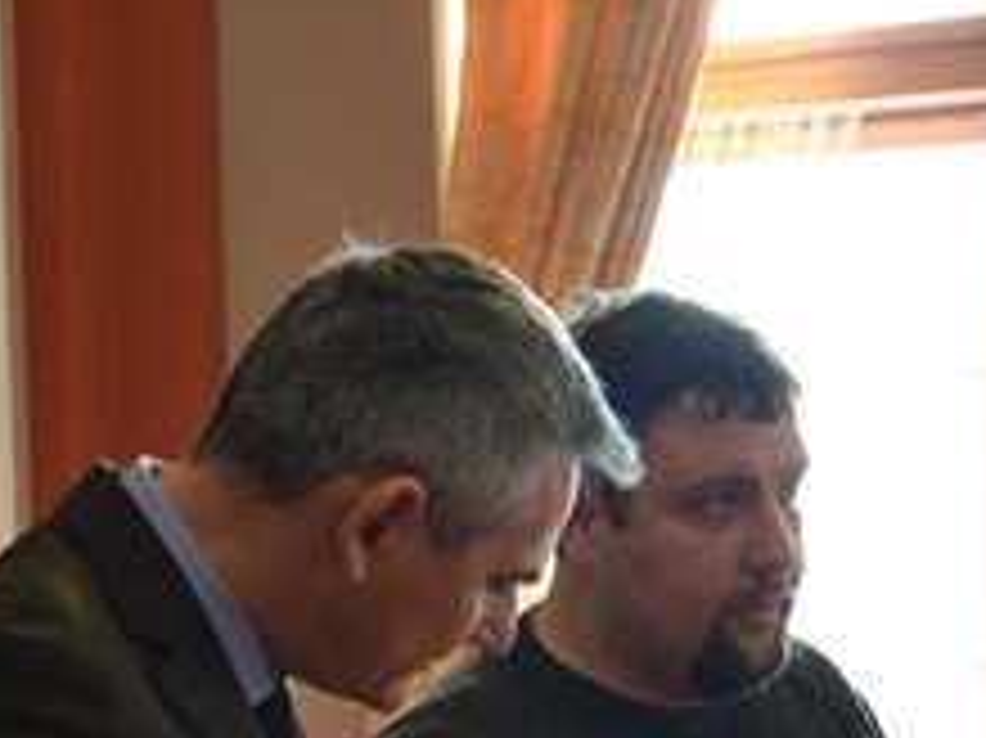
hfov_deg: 16.7
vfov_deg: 12.2
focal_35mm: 118
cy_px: 911
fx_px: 3359
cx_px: 378
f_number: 6.3
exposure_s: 1/60
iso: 3200
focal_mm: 28
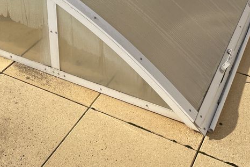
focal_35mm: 58
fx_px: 403
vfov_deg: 19.8
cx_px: 172
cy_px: -95
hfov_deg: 34.1
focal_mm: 4.2
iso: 32
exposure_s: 1/6494
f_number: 1.6
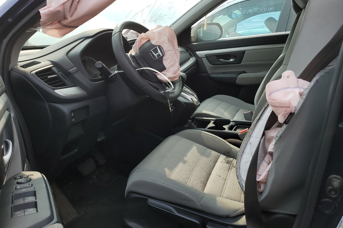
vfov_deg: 46.3
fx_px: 267
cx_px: 174
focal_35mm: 28
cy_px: 97
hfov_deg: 65.5
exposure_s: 1/1111
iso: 50
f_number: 1.5
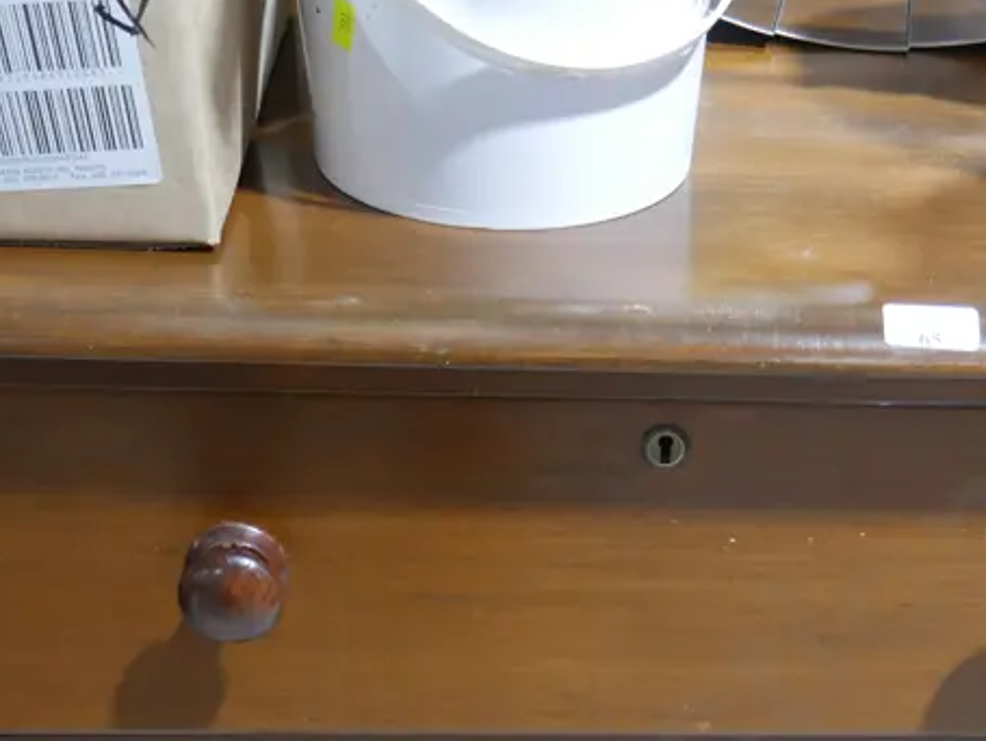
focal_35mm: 63
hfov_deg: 30.5
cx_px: 633
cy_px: 794
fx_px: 1796
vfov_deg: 22.2
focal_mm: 14
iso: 800
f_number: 3.5
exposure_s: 1/60
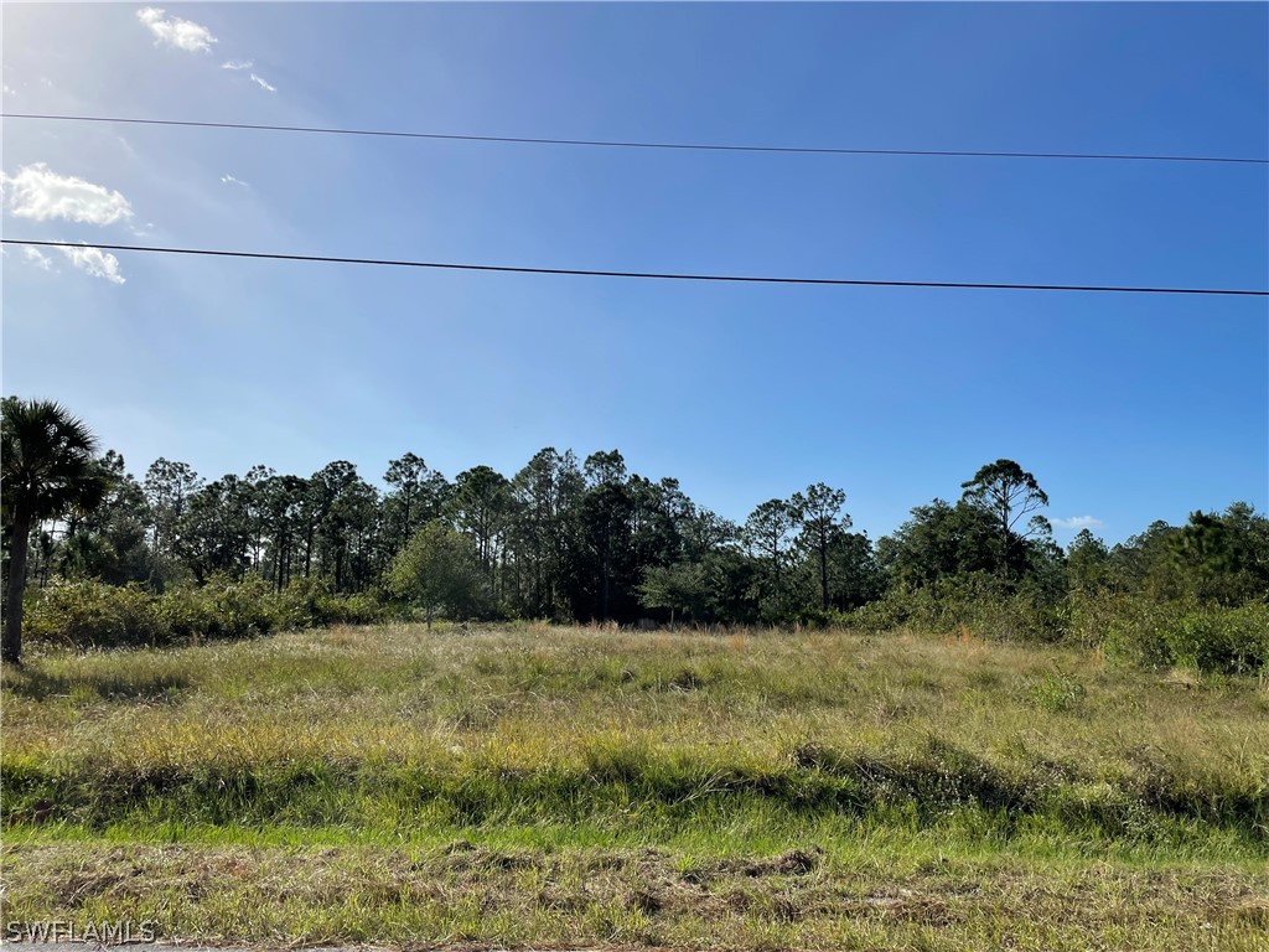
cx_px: 634
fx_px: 953
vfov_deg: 53.1
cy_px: 476
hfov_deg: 67.3
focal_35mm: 26
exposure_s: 1/6494
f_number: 1.6
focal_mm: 4.2
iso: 32
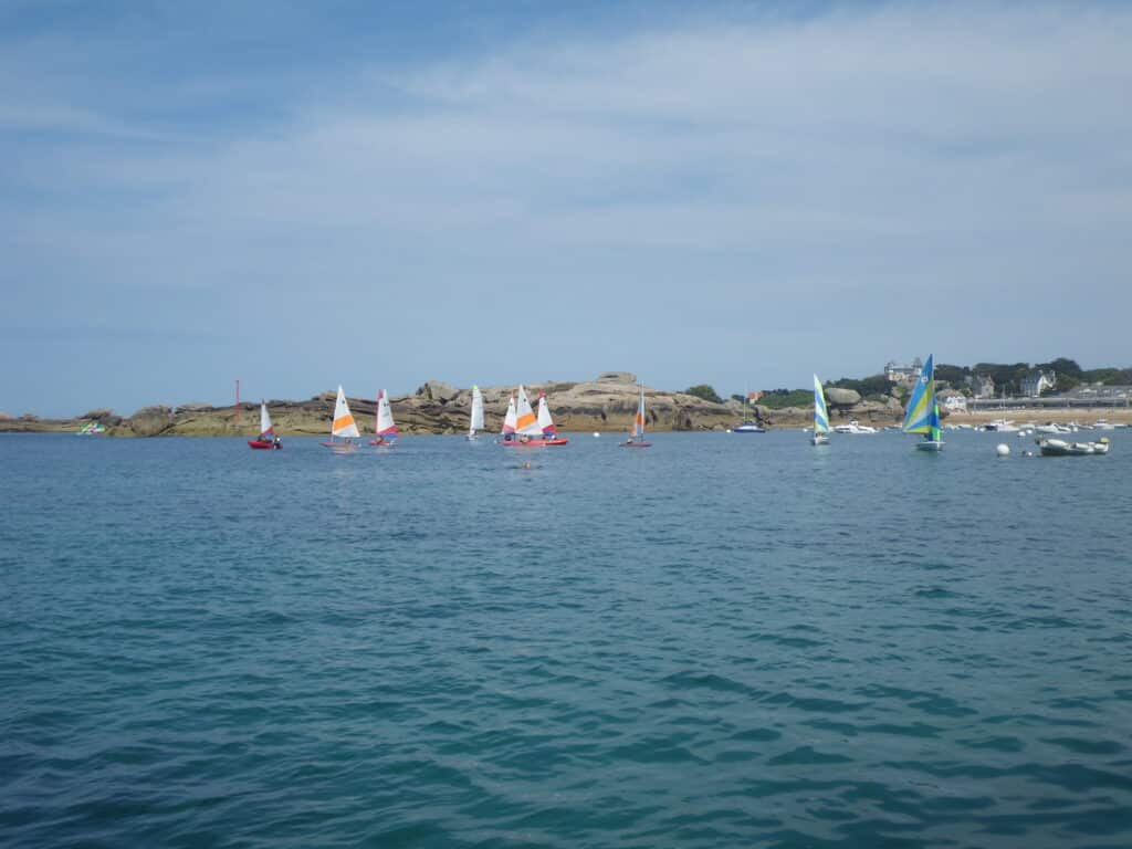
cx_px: 566
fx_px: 1373
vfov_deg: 34.3
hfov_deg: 44.8
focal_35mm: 42
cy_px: 424
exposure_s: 1/320
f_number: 5
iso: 50
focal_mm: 7.5
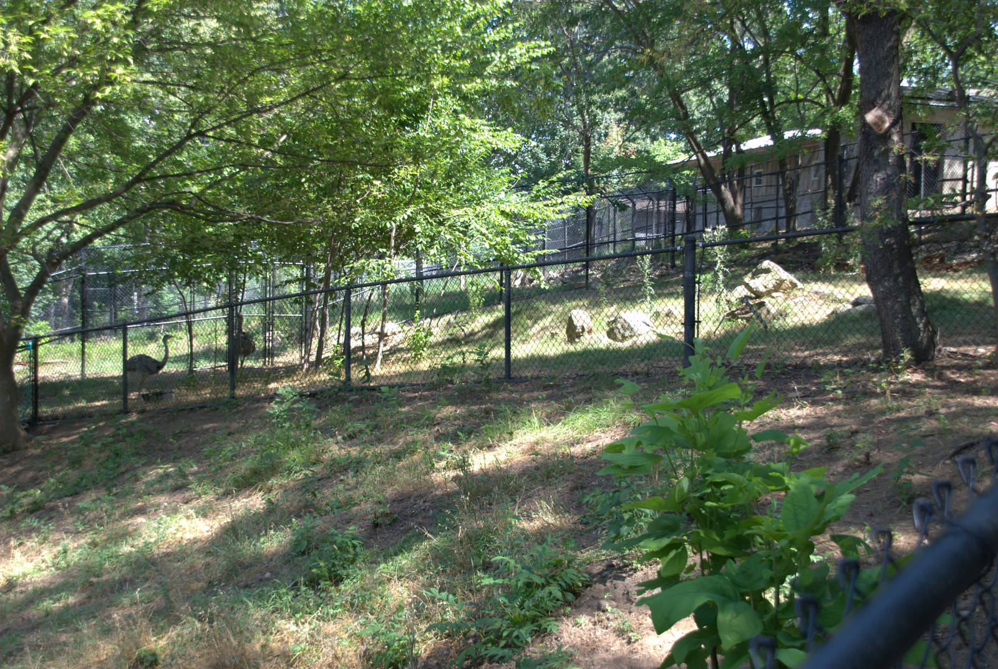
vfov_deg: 30.9
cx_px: 499
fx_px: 1208
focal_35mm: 44
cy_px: 334
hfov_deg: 44.9
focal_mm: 29
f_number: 5
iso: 200
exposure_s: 1/100
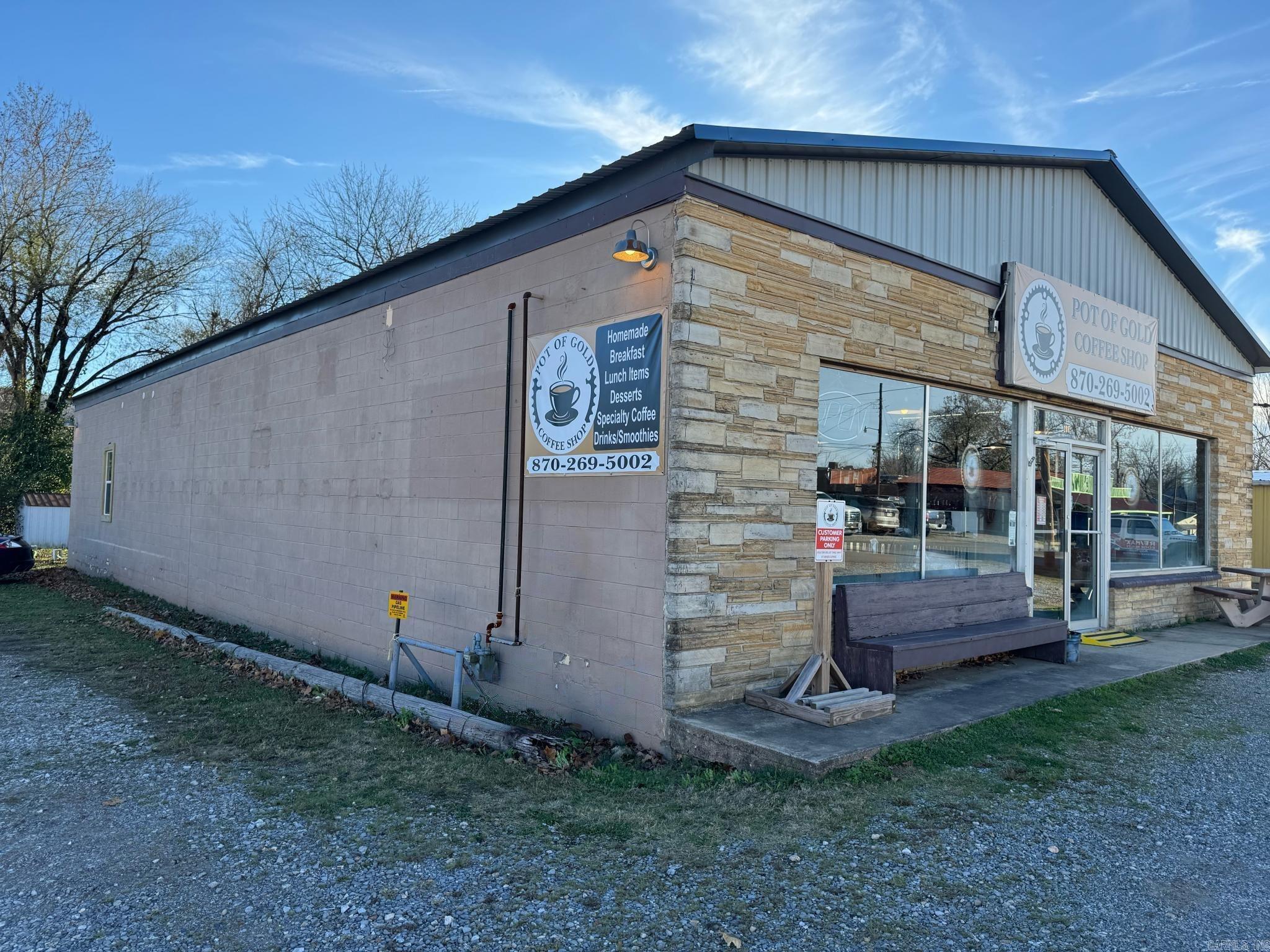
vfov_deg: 56.8
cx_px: 635
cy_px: 476
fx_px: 881
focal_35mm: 24
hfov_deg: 71.6
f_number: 1.78
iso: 80
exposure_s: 1/1560
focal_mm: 6.76
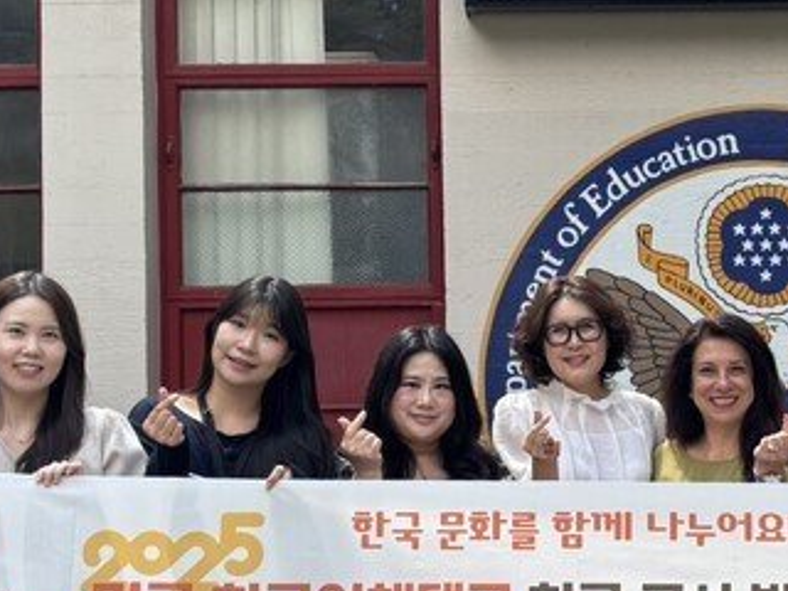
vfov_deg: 18.9
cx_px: 648
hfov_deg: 24.6
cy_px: 369
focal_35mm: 78
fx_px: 1776
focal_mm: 5.96
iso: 50
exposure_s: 1/943
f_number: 1.6
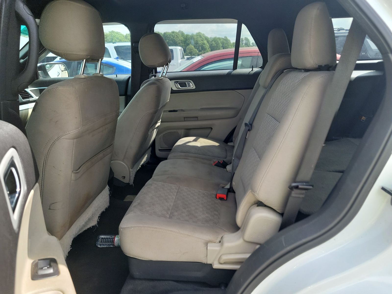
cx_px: 196
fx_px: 272
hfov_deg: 71.6
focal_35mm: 24
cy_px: 147
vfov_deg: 56.8
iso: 50
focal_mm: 6.7
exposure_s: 1/140
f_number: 1.8
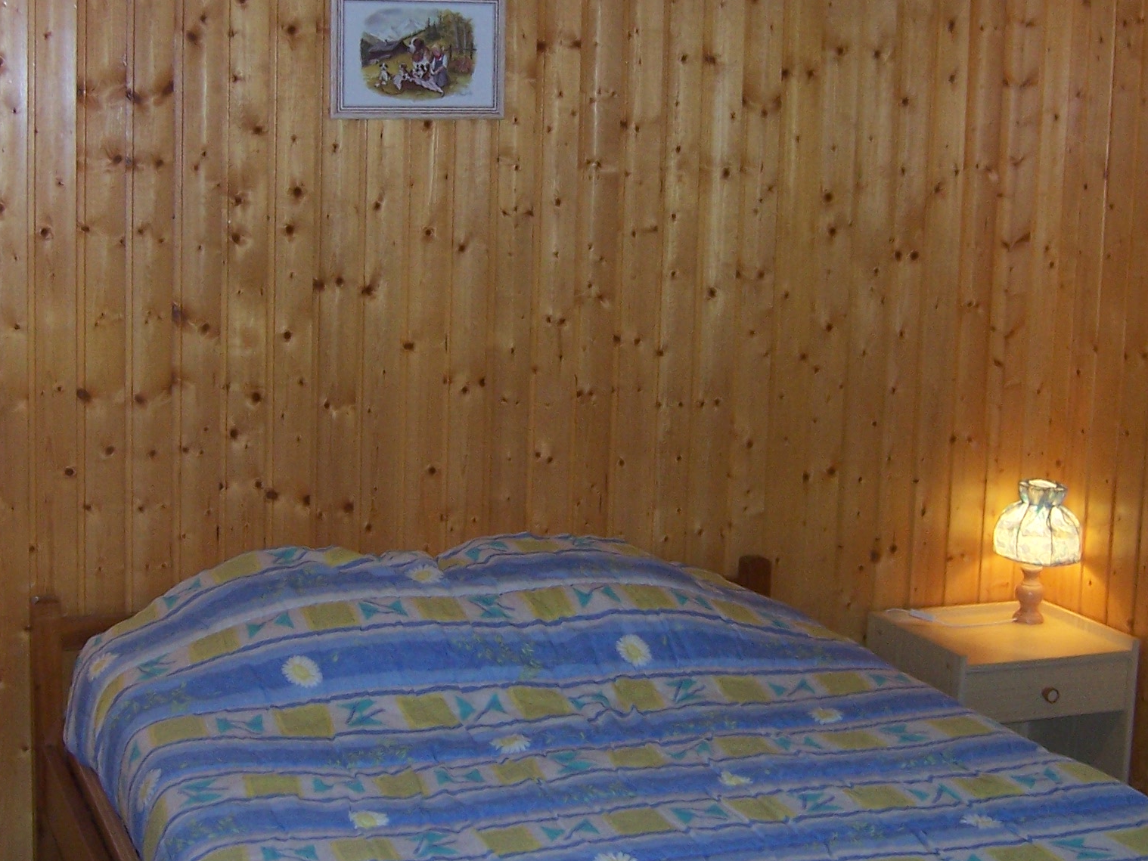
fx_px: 1857
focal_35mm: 56
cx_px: 420
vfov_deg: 26.1
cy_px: 367
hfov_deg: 34.1
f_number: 2.8
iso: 140
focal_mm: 5.5
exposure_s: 1/60
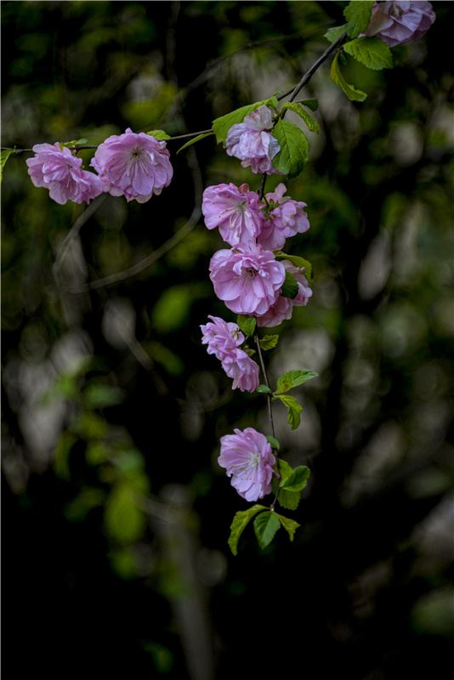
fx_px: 5670
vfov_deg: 6.9
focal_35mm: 300
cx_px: 227
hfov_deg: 4.6
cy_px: 340
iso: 1000
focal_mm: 300
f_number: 5.6
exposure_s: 1/320
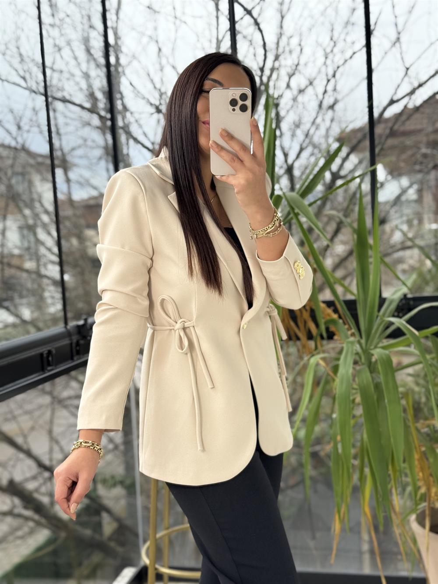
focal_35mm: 48
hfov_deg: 30.3
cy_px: 292
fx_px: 810
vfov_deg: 39.7
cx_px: 219
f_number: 1.78
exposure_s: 1/460
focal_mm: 6.76
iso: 100
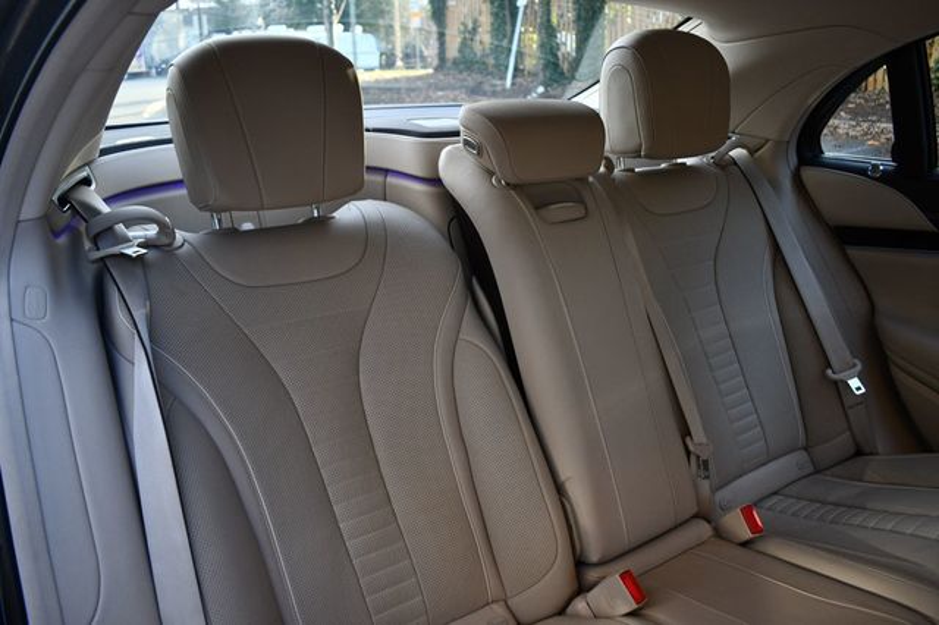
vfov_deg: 43.6
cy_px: 312
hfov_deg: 62.0
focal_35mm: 30
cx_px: 470
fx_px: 782
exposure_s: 1/250
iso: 800
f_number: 3.5
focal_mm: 20
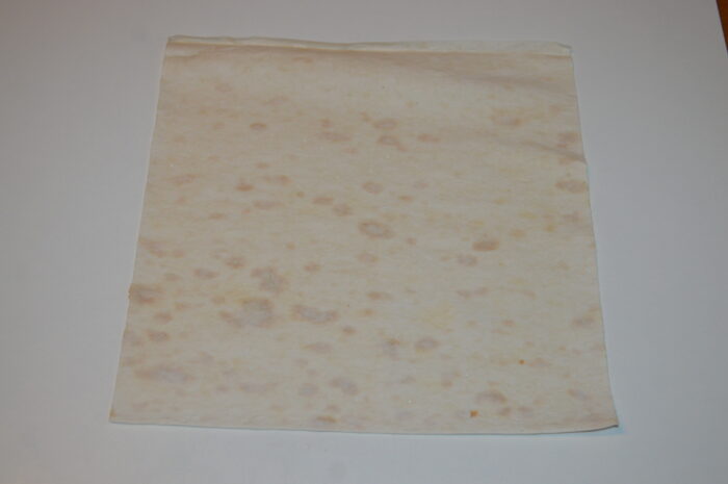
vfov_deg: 28.0
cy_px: 242
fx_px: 970
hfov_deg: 41.2
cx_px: 364
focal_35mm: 48
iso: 560
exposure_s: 1/60
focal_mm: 32
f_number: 4.8
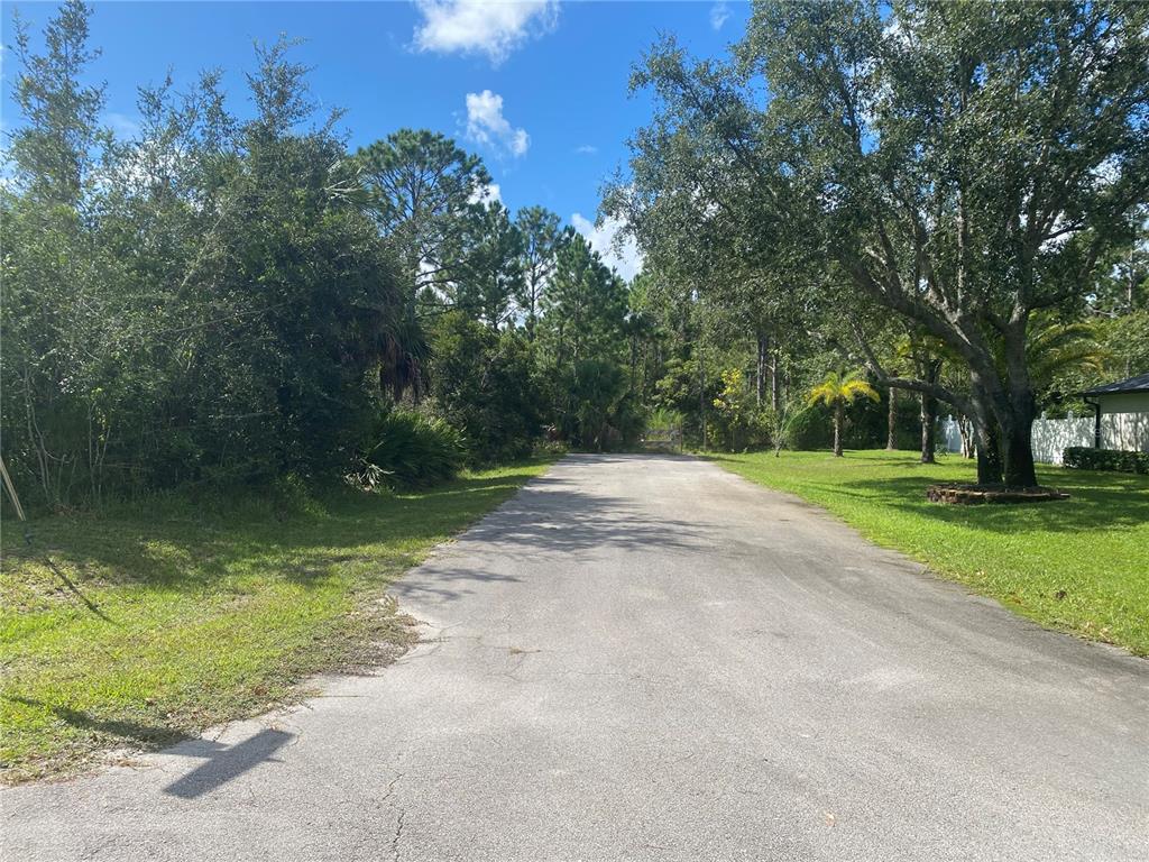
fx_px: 863
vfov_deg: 53.1
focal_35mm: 26
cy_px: 431
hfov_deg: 67.3
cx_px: 574
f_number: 1.8
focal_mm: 4.25
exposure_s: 1/2268
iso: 32
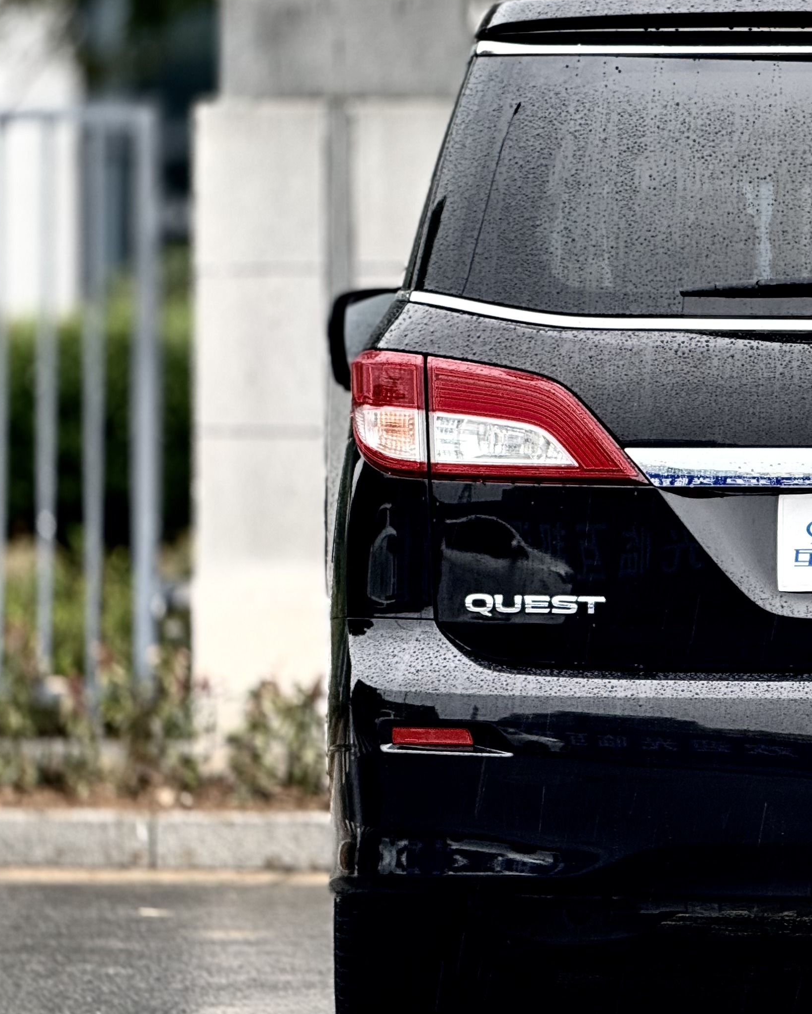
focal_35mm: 230
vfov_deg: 8.4
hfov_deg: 6.7
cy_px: 407
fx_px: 6908
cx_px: 926
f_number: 2.8
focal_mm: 15.66
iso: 50
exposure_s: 1/126
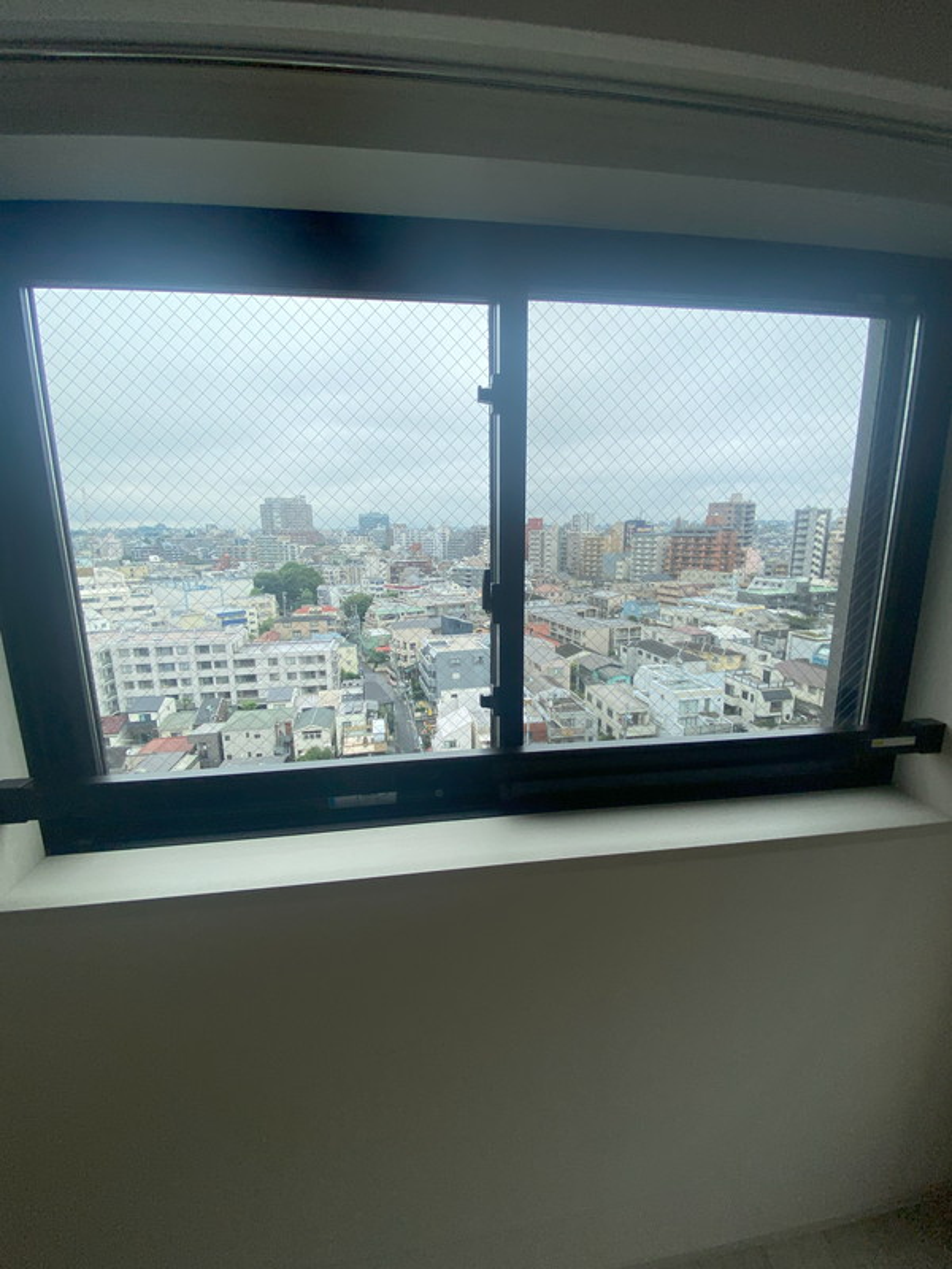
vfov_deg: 106.2
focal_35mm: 13
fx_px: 477
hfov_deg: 89.9
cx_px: 476
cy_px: 634
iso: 20
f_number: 2.4
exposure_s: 1/361
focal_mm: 1.54
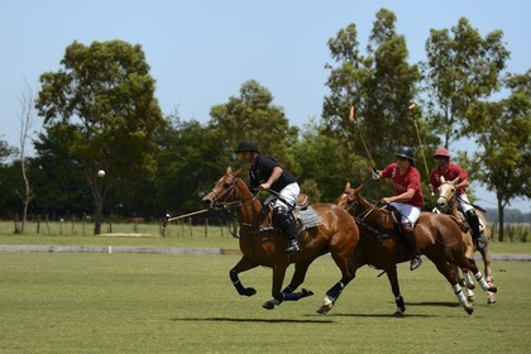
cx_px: 266
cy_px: 177
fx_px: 2950
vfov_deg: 6.9
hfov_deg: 10.3
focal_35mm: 200
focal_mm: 200
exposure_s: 1/1250
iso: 400
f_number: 7.1
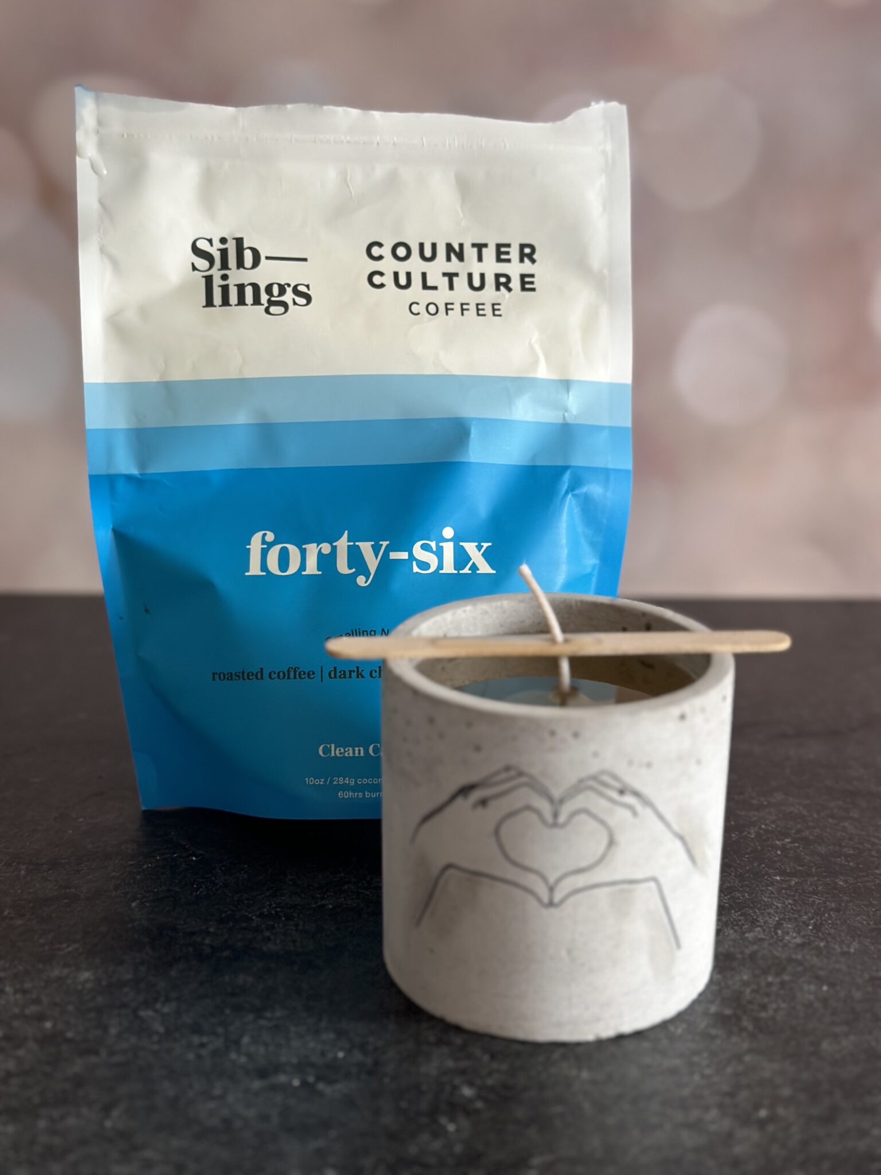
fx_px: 1629
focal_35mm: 48
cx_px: 440
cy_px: 588
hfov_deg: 30.3
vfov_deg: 39.7
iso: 250
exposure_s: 1/60
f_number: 1.78
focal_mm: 6.86
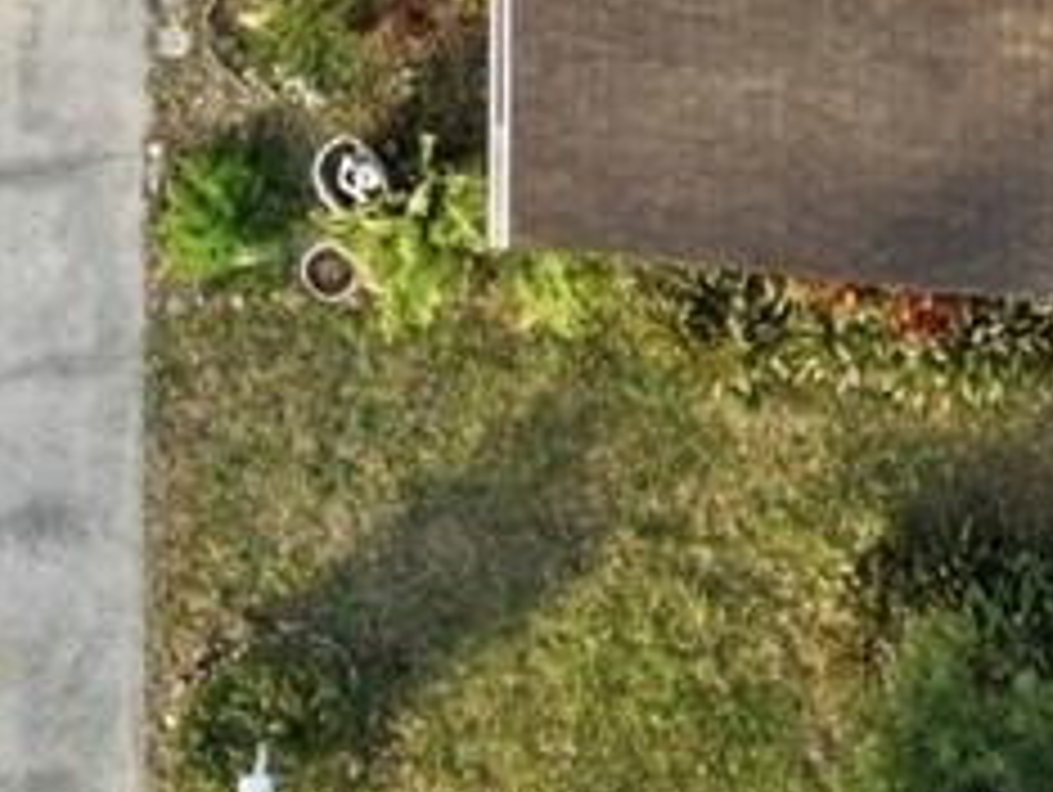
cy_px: -1156
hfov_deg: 12.0
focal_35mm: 164
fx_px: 4994
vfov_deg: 8.3
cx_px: 788
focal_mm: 8.7
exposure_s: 1/500
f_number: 1.8
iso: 100
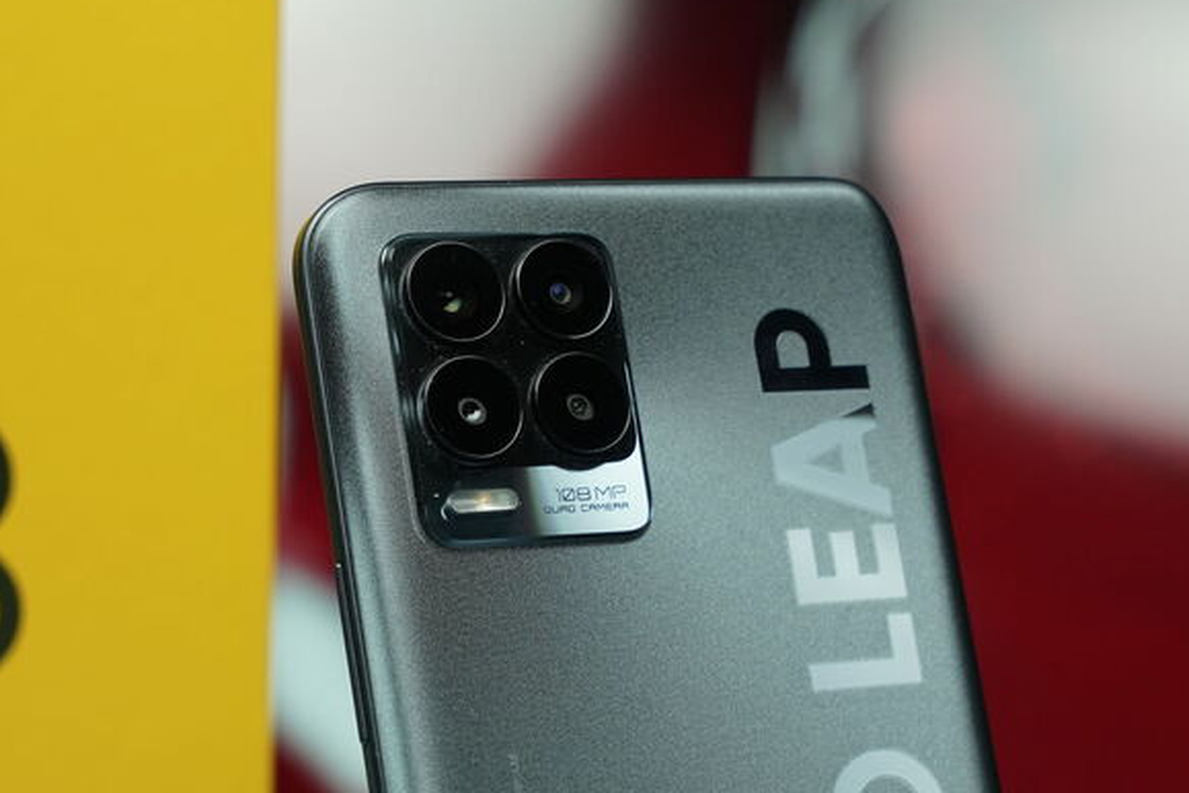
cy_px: 546
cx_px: 524
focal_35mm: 116
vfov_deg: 11.8
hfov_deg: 17.6
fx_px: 3831
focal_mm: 70
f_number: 8
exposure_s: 1/160
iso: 1600
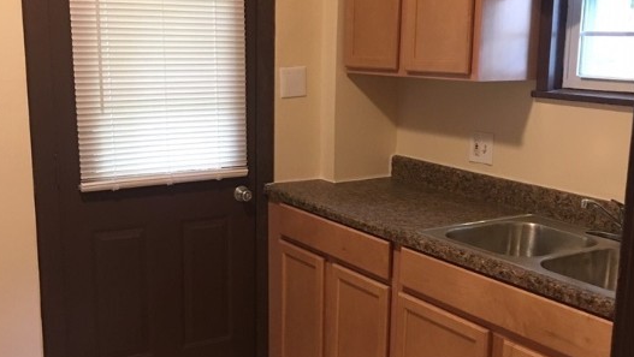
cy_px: 212
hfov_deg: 44.5
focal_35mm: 46
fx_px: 774
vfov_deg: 26.0
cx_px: 291
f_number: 2.2
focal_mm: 4.15
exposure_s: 1/15
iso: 100
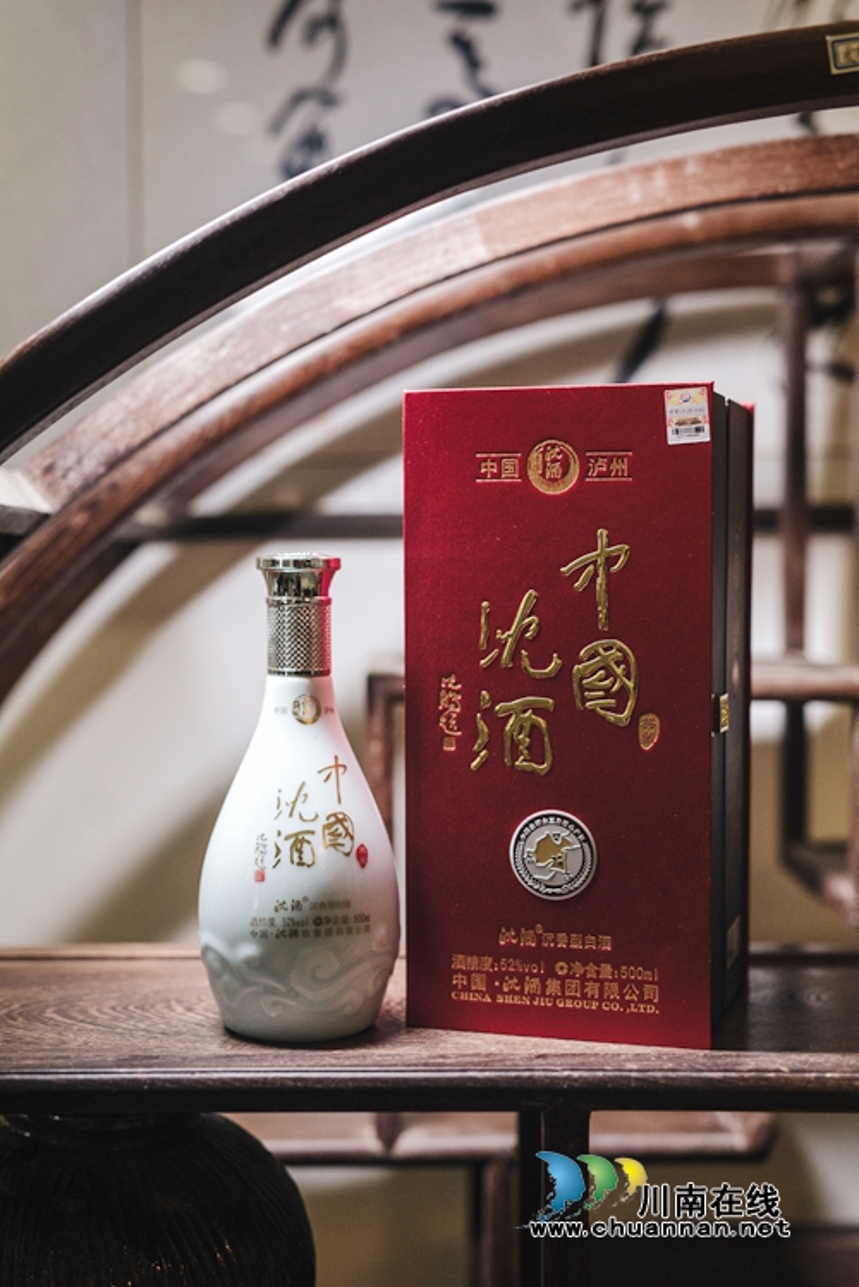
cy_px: 644
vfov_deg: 39.6
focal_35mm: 50
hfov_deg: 27.0
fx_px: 1788
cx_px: 430
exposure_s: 1/400
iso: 1600
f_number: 2
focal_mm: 50
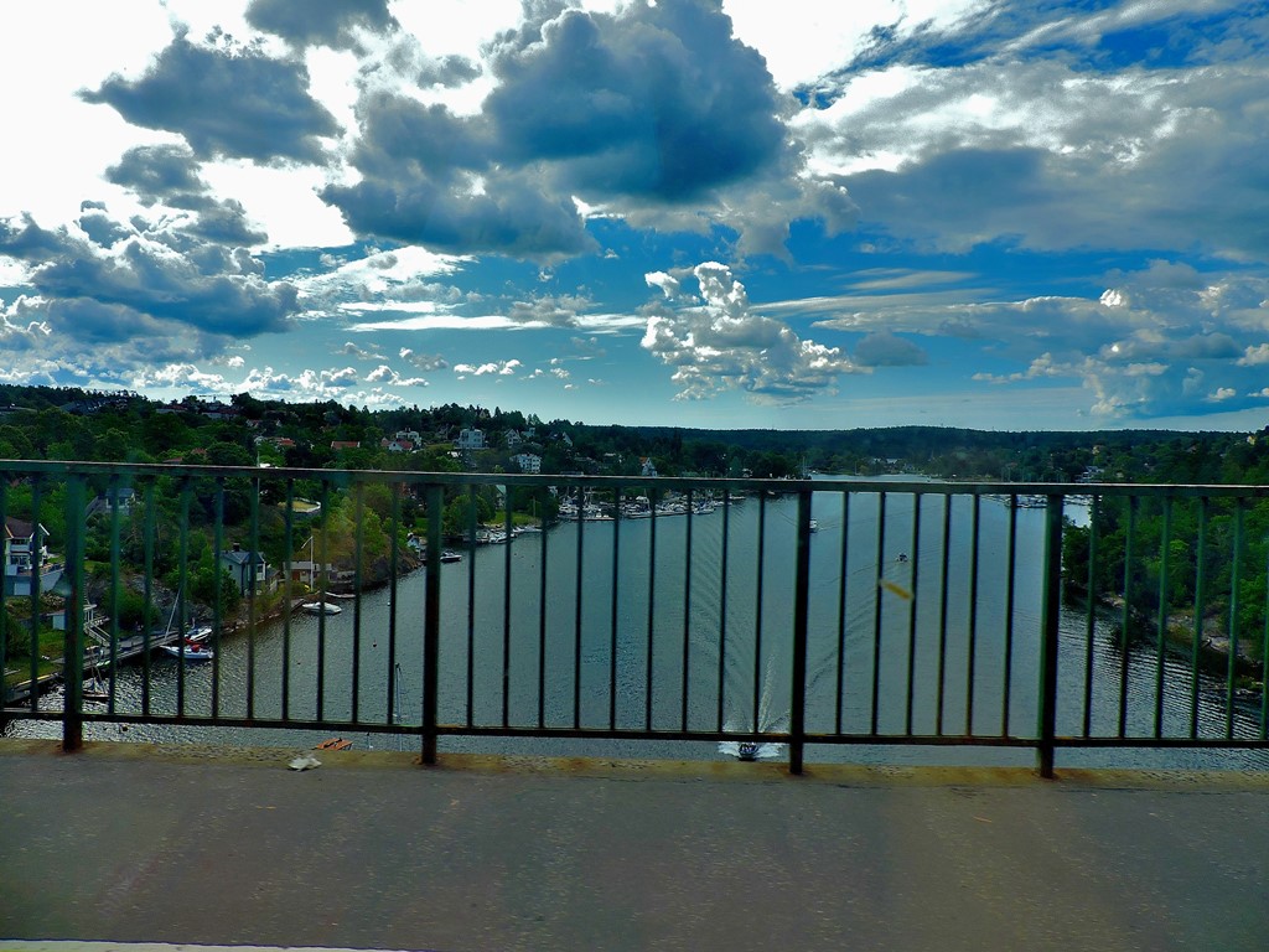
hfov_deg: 71.6
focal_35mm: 24
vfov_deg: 56.8
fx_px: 880
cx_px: 634
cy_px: 476
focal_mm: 4.3
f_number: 3
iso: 100
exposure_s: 1/1000
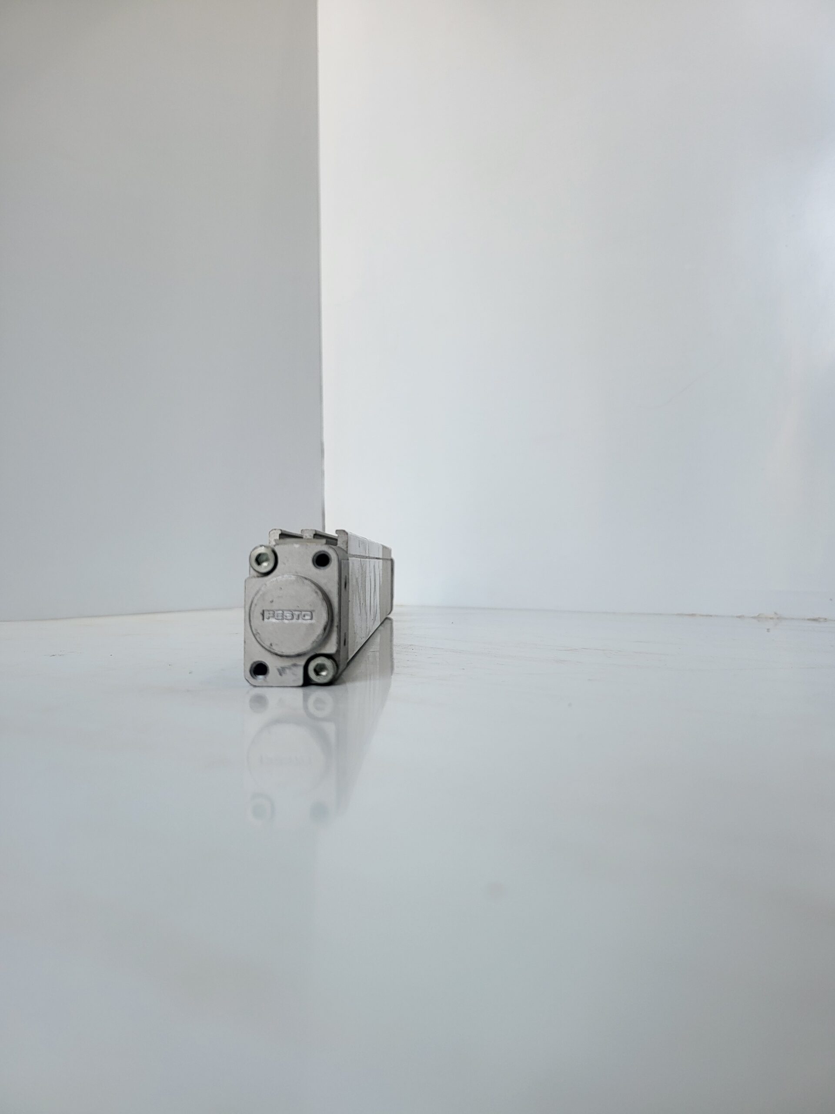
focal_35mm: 24
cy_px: 557
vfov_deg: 71.6
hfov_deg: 56.8
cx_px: 418
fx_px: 772
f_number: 1.8
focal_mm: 5
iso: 40
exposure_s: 1/127
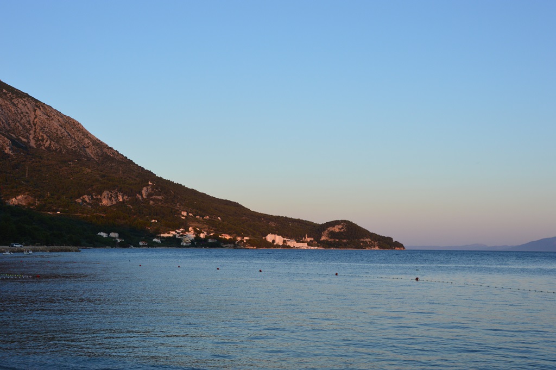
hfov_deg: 49.6
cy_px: 185
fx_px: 602
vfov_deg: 34.2
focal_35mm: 39
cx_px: 278
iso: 400
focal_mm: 26
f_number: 9
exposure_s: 1/125
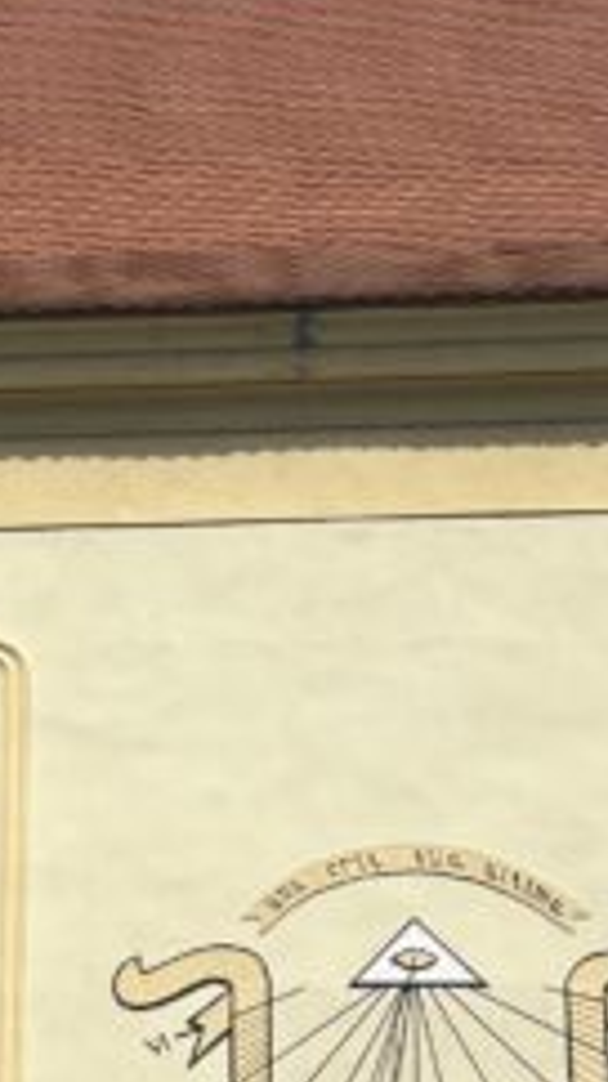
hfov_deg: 10.0
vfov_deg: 17.9
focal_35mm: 120
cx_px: 40
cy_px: 528
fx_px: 3442
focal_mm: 5.7
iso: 50
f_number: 1.5
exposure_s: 1/9434
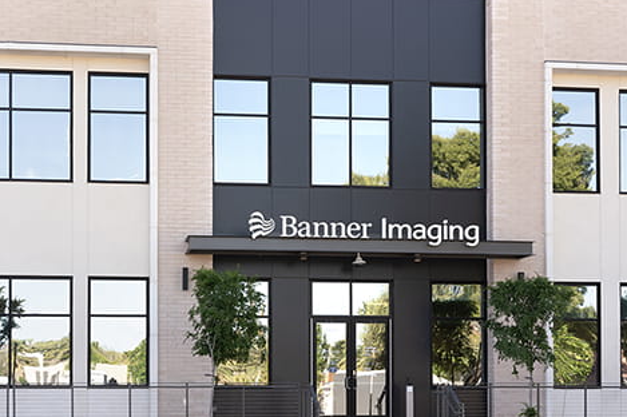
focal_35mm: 56
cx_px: 318
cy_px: 208
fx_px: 975
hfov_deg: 35.7
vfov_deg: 24.2
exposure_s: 1/60
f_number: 16
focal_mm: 55
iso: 400
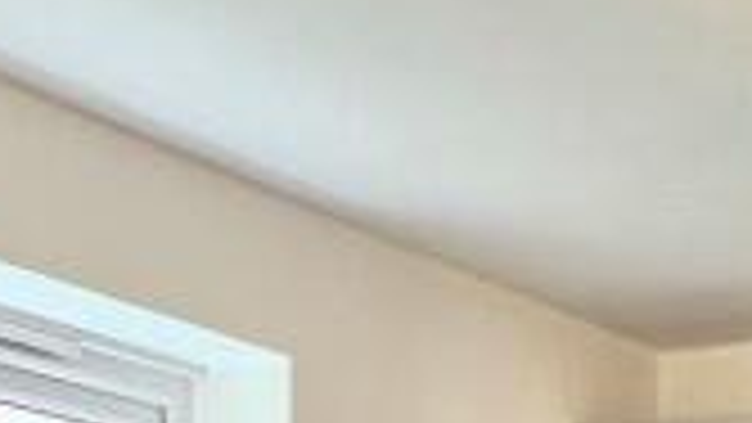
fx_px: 1735
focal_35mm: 87
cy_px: 1044
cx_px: 802
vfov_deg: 11.3
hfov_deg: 23.2
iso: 160
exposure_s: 1/50
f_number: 1.8
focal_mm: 1.57
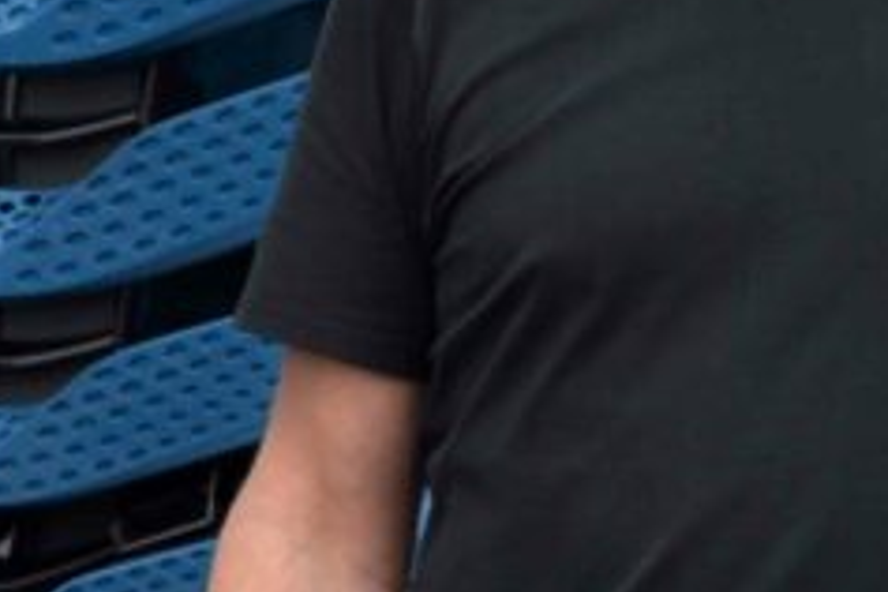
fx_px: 5870
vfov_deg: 5.7
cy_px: -97
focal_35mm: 238
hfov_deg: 8.6
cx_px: 371
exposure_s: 1/320
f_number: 9
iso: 250
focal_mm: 55
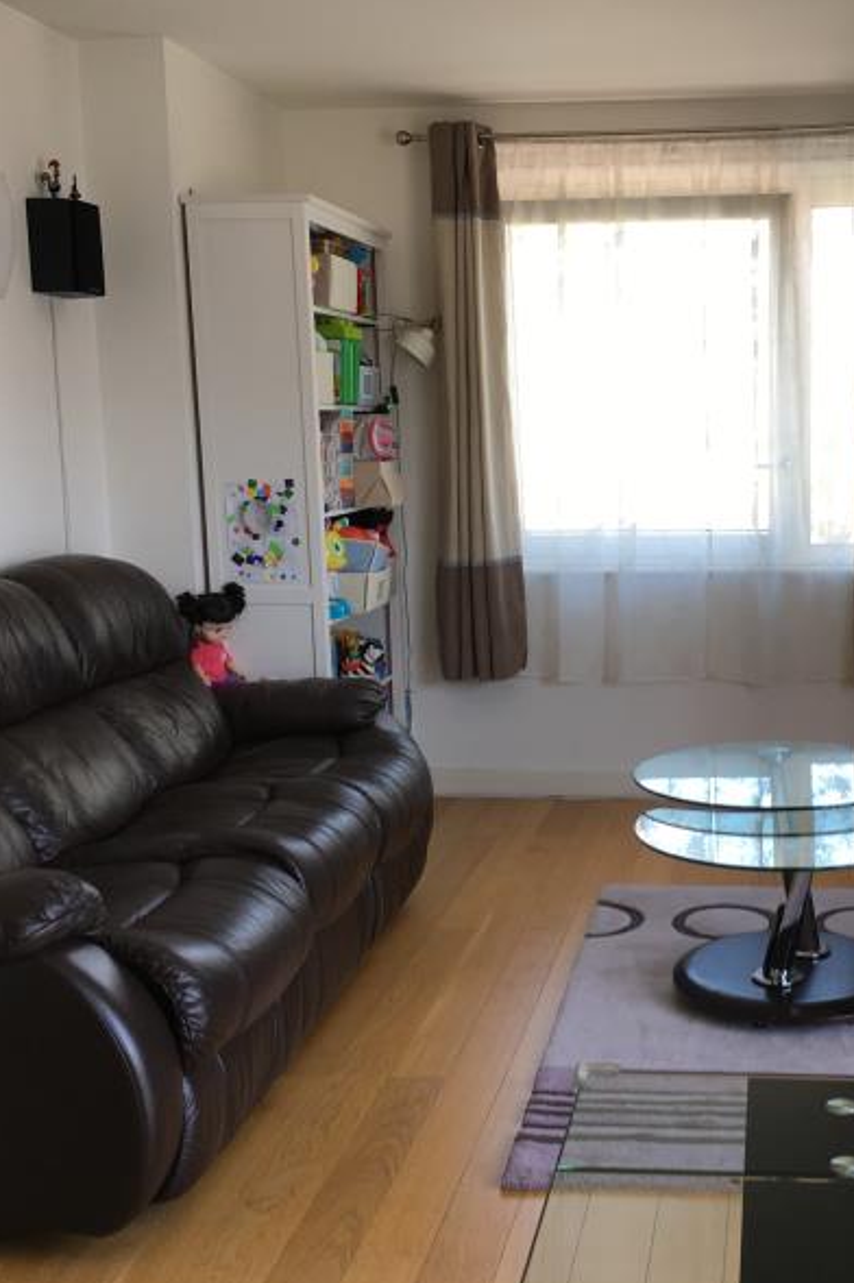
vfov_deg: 47.4
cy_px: 645
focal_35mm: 41
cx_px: 654
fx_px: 1461
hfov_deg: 31.9
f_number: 2.2
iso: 25
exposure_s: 1/50
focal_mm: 4.15
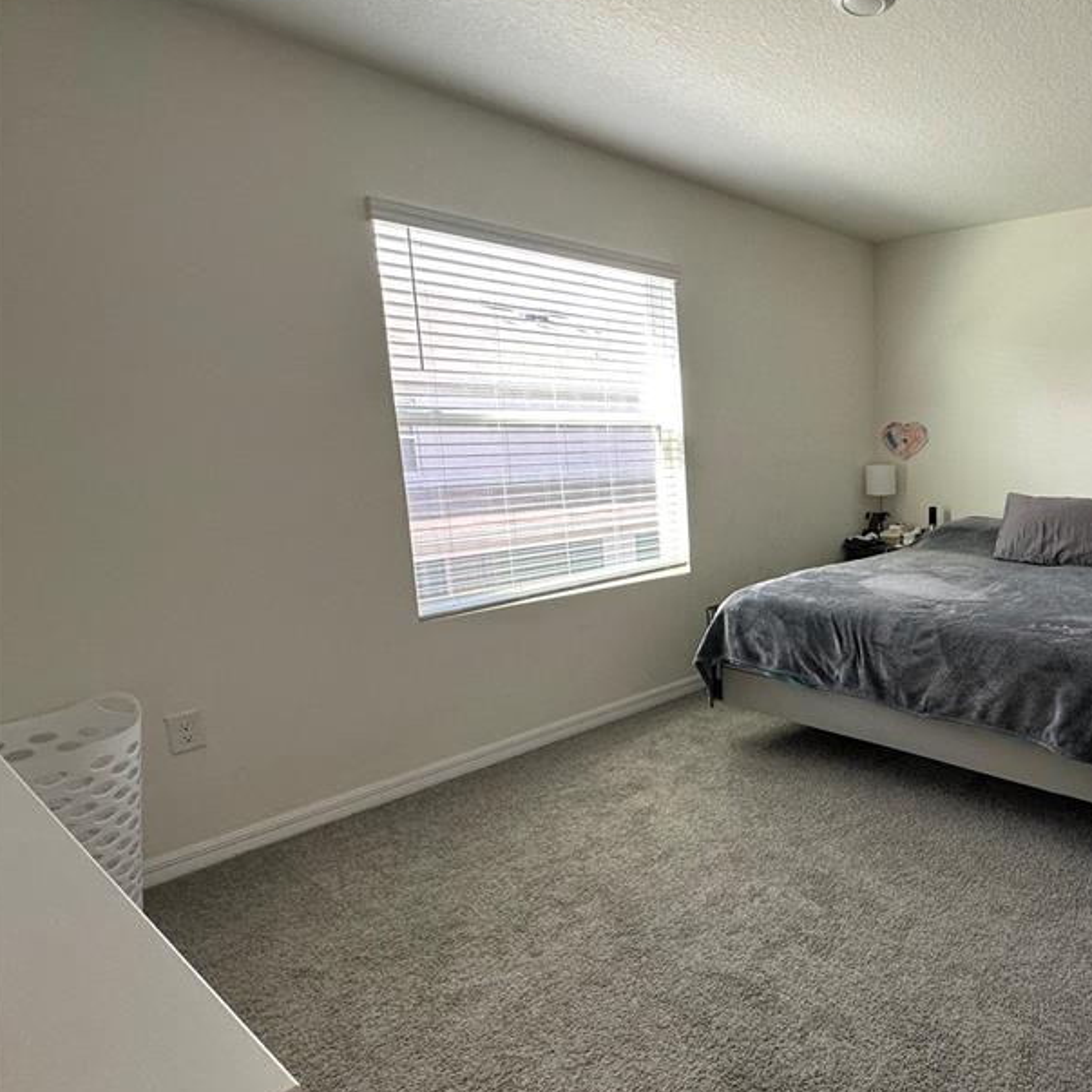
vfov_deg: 72.1
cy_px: 552
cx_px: 916
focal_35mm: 21
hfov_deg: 63.9
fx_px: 749
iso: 125
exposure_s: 1/120
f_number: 2.2
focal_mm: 2.22
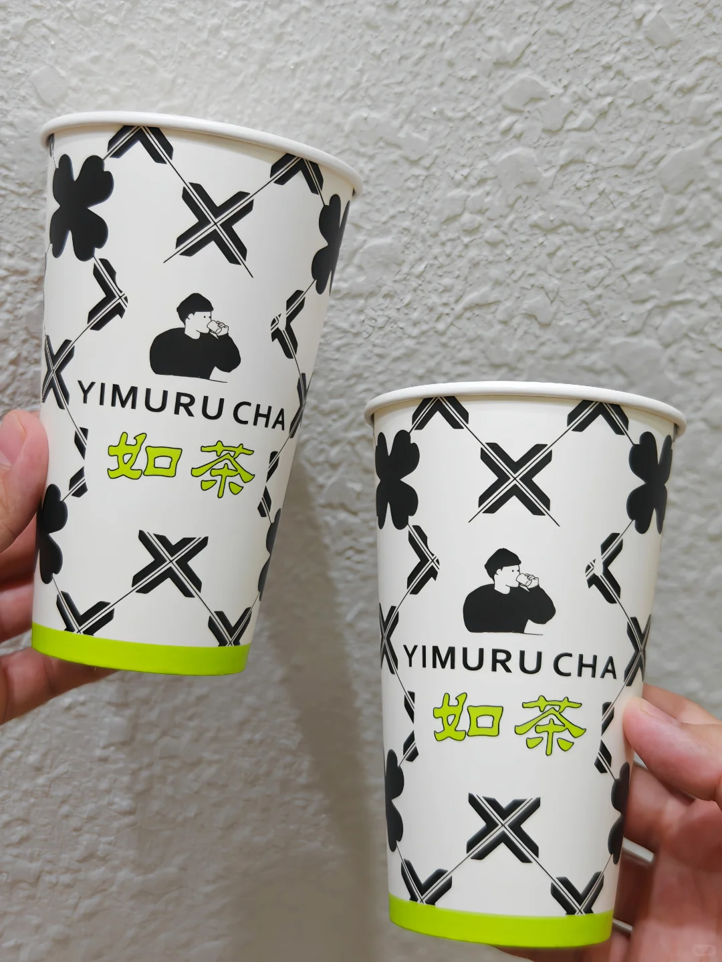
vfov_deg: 40.4
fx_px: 1307
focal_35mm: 47
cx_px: 361
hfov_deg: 30.9
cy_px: 481
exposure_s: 1/200
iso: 125
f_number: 1.8
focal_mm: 8.67
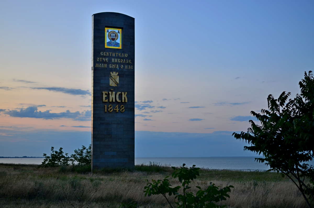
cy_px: 104
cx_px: 157
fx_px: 457
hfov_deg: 37.9
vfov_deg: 25.6
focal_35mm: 52
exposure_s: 1/320
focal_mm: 35
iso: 100
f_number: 2.8
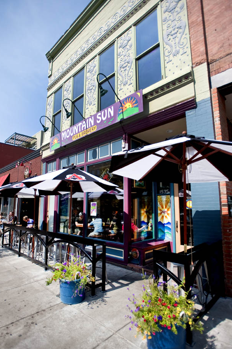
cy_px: 180
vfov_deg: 86.9
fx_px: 184
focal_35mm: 19
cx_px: 115
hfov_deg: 64.5
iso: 200
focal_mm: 17
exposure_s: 1/3200
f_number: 2.8
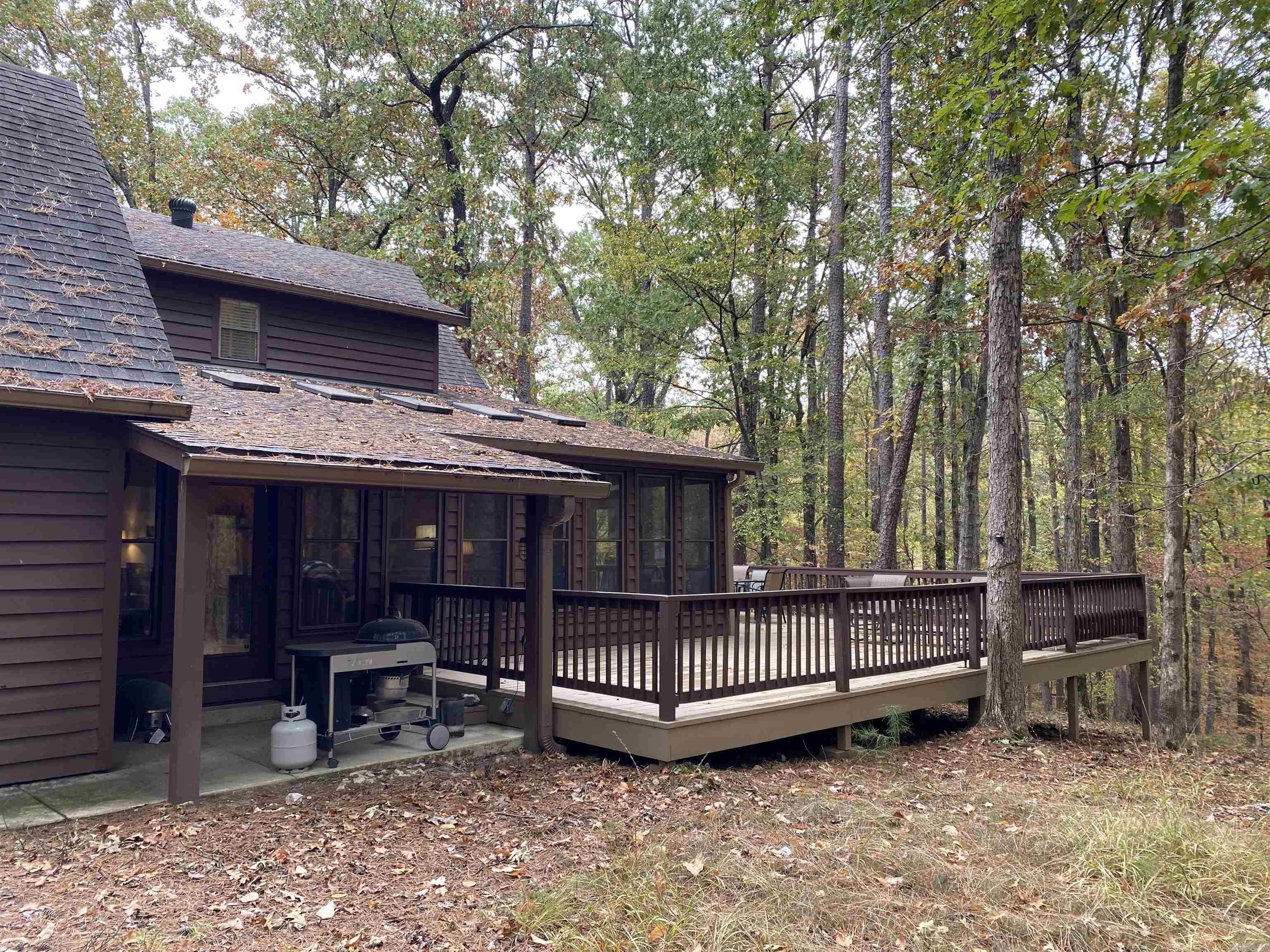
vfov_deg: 53.1
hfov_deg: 67.3
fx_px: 954
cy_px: 476
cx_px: 635
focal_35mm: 26
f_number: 1.8
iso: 50
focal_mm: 4.25
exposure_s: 1/122
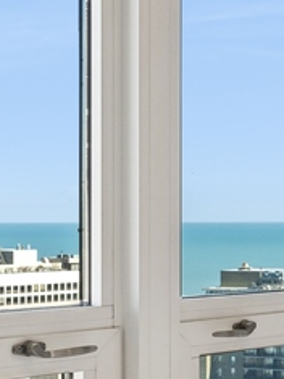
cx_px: 825
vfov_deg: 18.5
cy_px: 226
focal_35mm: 106
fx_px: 1161
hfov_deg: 10.4
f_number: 7.1
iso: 320
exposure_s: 1/80
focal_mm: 16
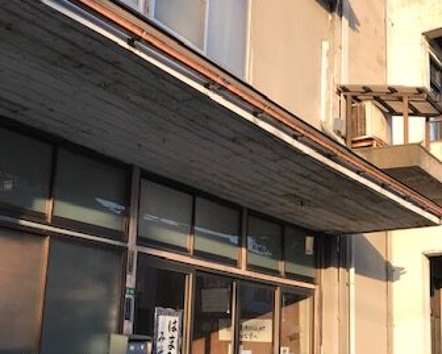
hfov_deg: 35.7
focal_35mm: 52
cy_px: 204
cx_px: 157
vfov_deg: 29.1
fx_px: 680
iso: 20
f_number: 1.8
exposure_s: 1/731
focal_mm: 3.99
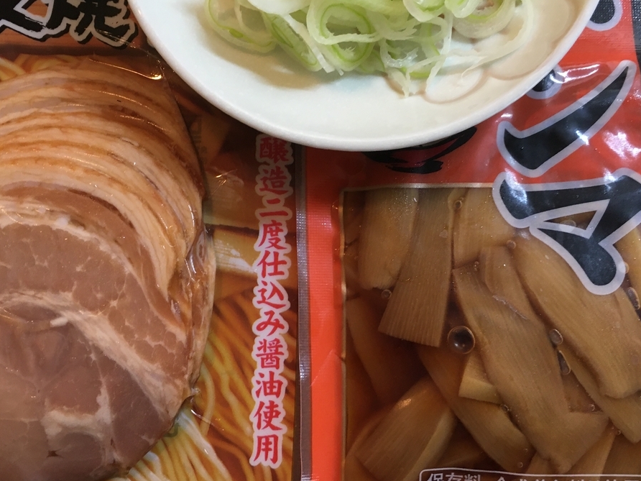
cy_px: 232
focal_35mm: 39
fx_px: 722
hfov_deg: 47.9
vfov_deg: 36.8
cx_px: 315
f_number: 2.2
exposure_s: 1/33
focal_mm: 4.15
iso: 125
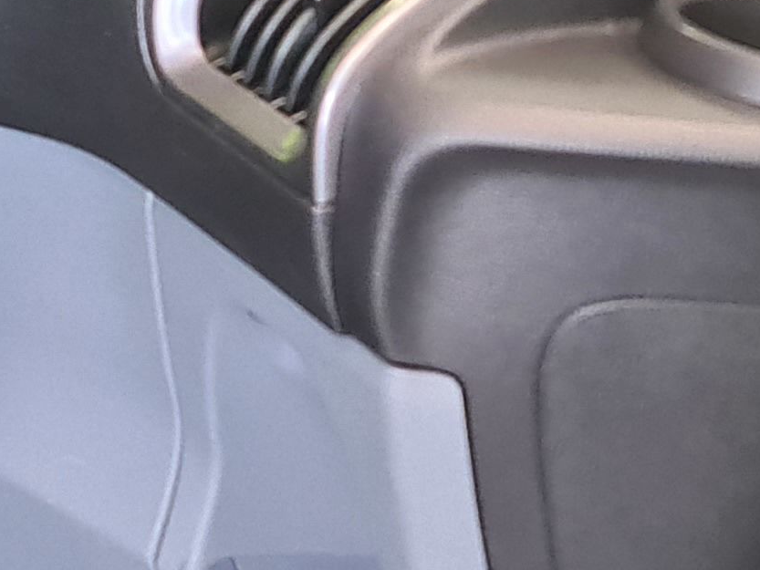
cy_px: 41
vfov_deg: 12.2
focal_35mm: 120
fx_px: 2635
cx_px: -763
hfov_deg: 13.9
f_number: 1.8
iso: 500
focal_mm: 7
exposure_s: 1/100
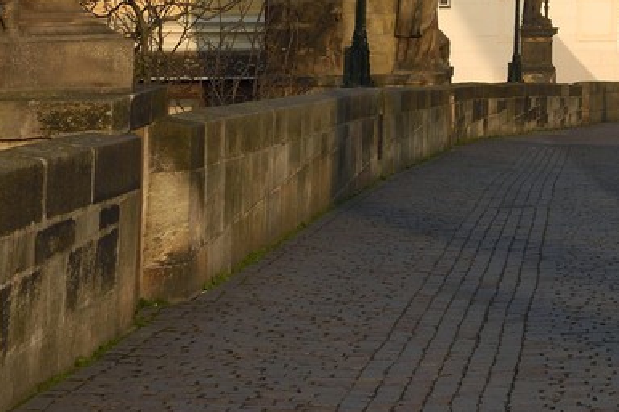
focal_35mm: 174
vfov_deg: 7.6
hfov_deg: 11.2
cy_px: -333
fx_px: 2990
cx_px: 1015
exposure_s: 1/200
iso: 400
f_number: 14
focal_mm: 42
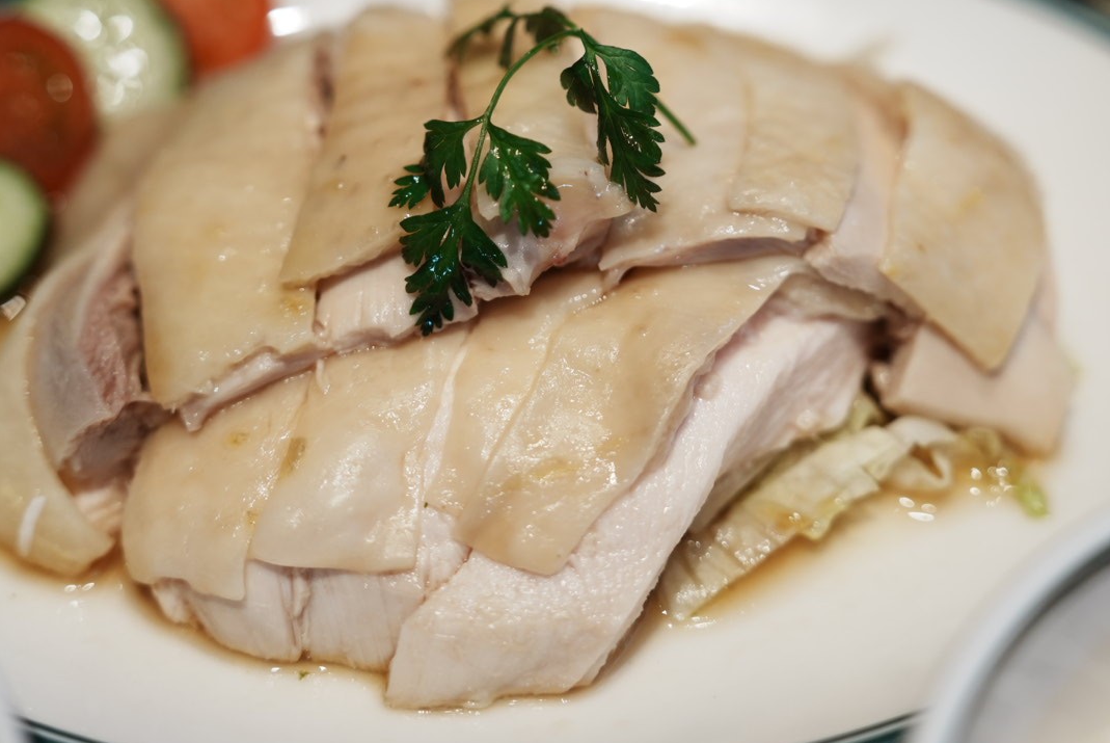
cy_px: 238
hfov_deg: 29.6
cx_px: 488
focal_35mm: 68
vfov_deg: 20.0
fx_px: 2099
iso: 400
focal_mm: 45
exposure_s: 1/500
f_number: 2.8
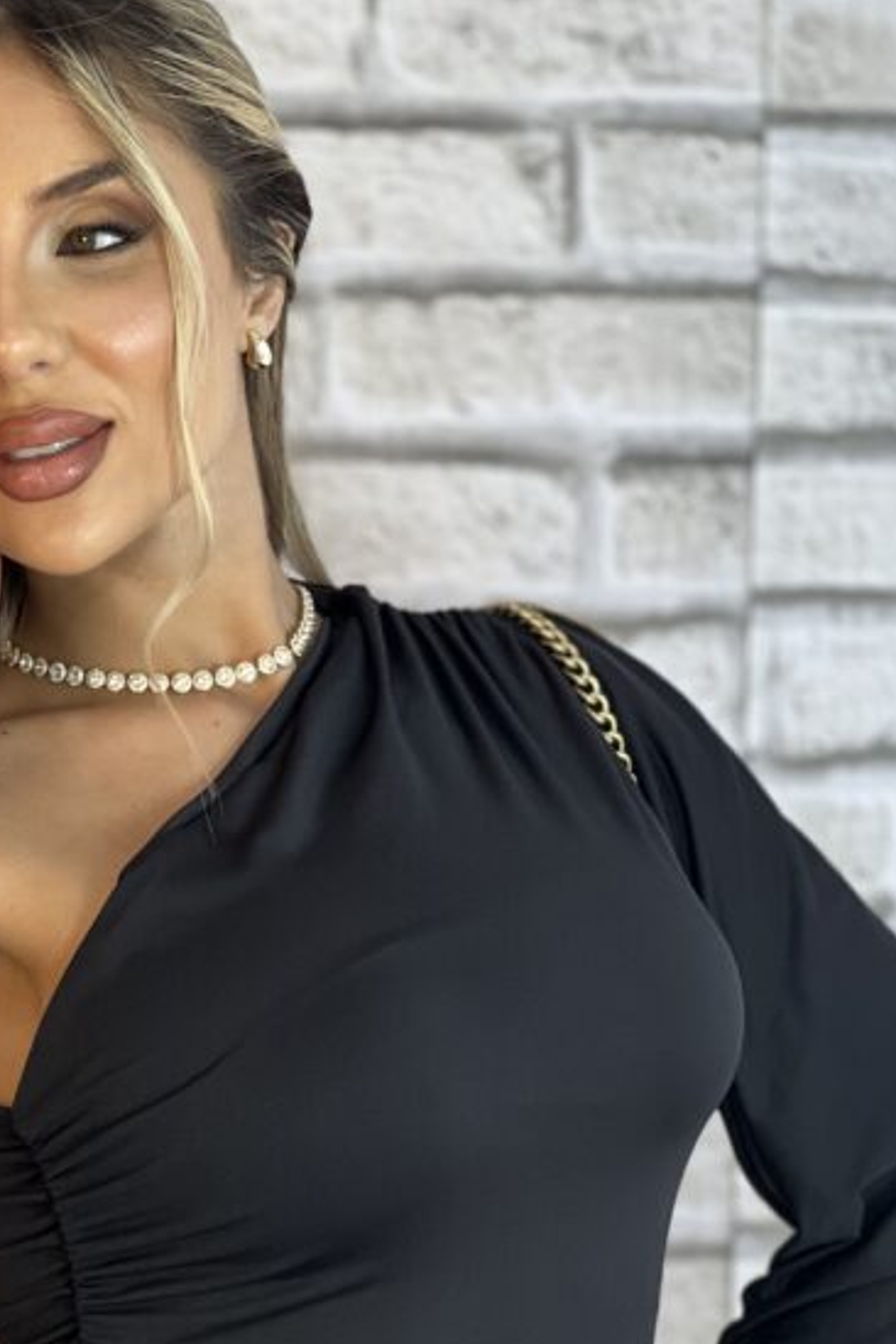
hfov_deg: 10.0
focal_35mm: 136
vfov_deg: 15.0
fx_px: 5077
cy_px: 976
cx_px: 122
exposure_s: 1/120
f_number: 2.8
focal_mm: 9
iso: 100
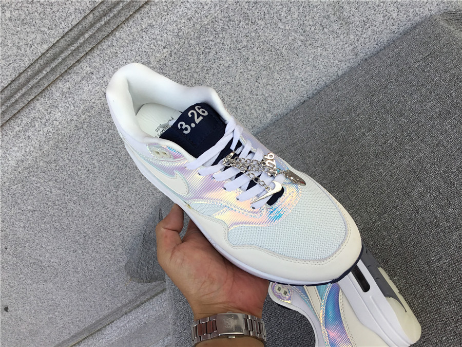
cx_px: 231
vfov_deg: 45.4
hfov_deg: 58.4
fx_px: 414
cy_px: 174
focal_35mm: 31
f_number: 2.4
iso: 25
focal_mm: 3.3
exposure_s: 1/221
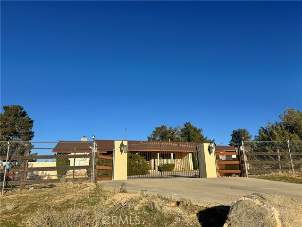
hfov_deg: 71.6
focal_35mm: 24
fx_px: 209
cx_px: 151
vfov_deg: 56.8
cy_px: 114
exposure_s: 1/4950
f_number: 1.78
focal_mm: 6.76
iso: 80
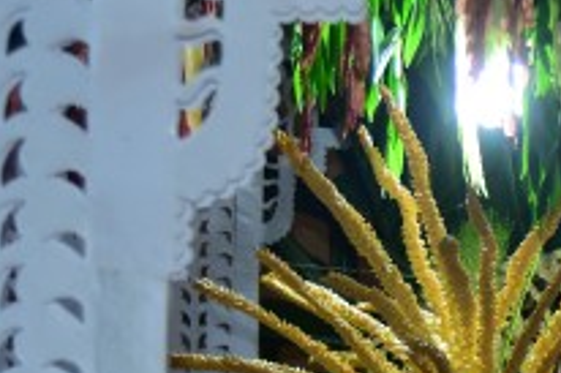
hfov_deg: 10.3
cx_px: 806
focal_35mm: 194
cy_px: 525
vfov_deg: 7.0
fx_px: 3021
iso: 500
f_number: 3.8
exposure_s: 1/125
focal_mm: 38
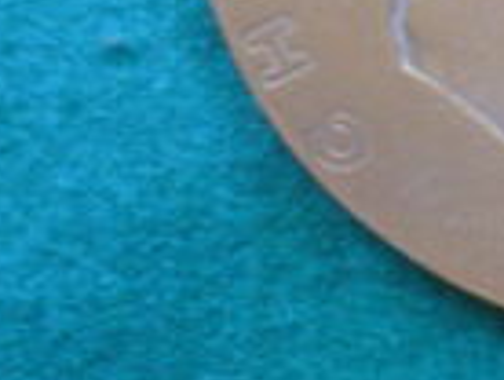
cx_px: 643
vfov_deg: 11.0
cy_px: -95
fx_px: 1925
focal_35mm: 132
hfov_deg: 14.3
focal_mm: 6.3
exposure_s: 1/6
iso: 400
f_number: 3.1
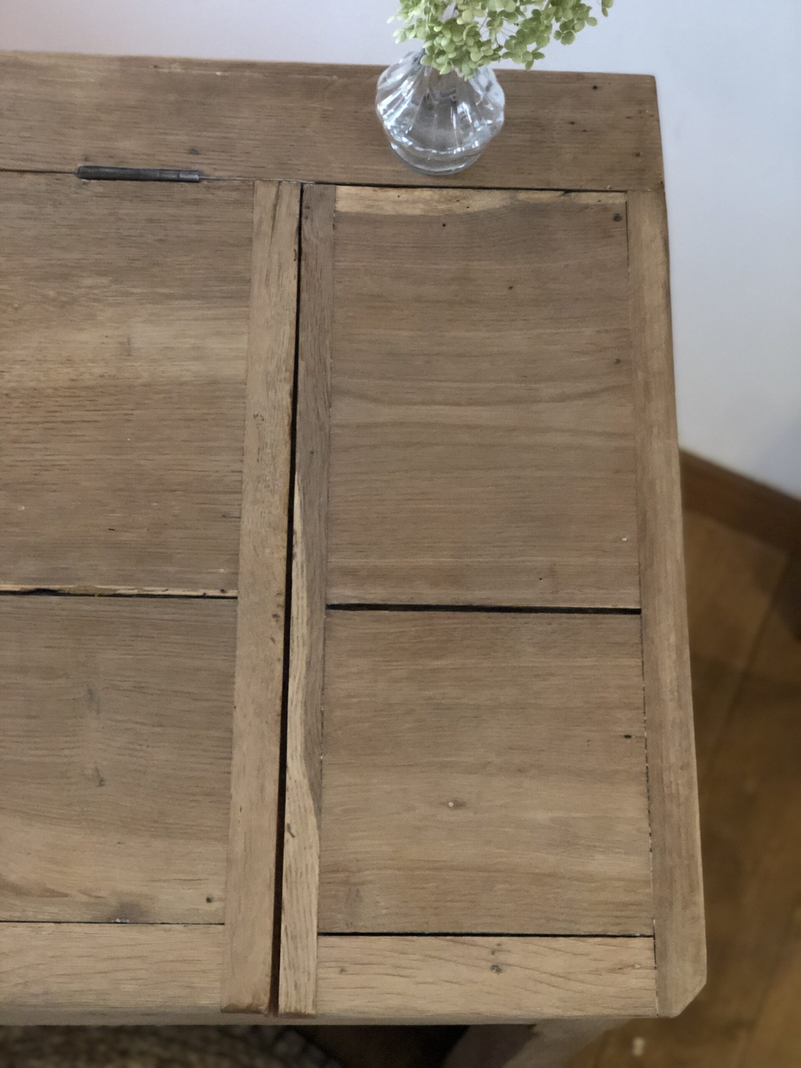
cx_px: 400
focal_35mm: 52
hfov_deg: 28.0
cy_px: 534
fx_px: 1604
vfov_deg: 36.8
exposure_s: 1/8
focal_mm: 6
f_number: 2.4
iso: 250
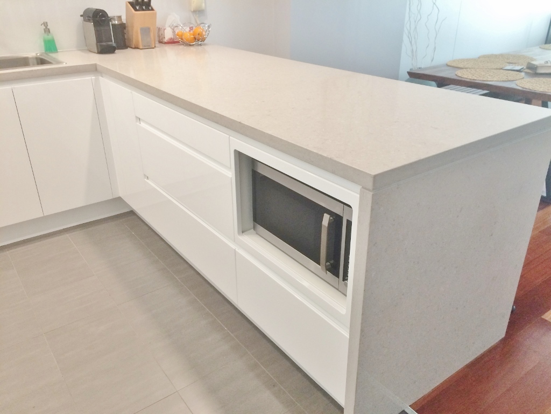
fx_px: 462
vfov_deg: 48.2
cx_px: 276
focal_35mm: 29
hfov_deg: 61.7
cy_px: 207
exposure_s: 1/33
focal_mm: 4.15
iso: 64
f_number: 2.2
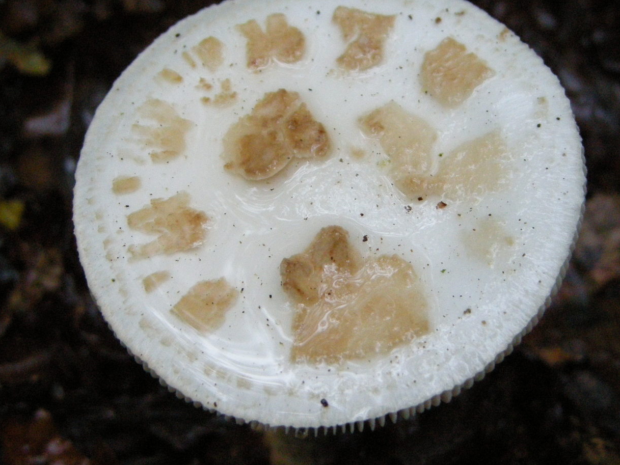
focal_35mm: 46
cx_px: 325
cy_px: 215
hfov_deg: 41.2
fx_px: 824
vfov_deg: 31.5
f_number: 2.7
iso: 400
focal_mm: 7.5
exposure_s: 1/43
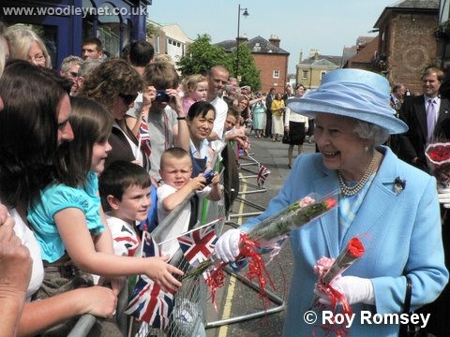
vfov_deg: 39.7
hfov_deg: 51.4
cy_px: 168
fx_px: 468
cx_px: 225
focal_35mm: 36
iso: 400
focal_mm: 6
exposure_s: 1/800
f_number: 8
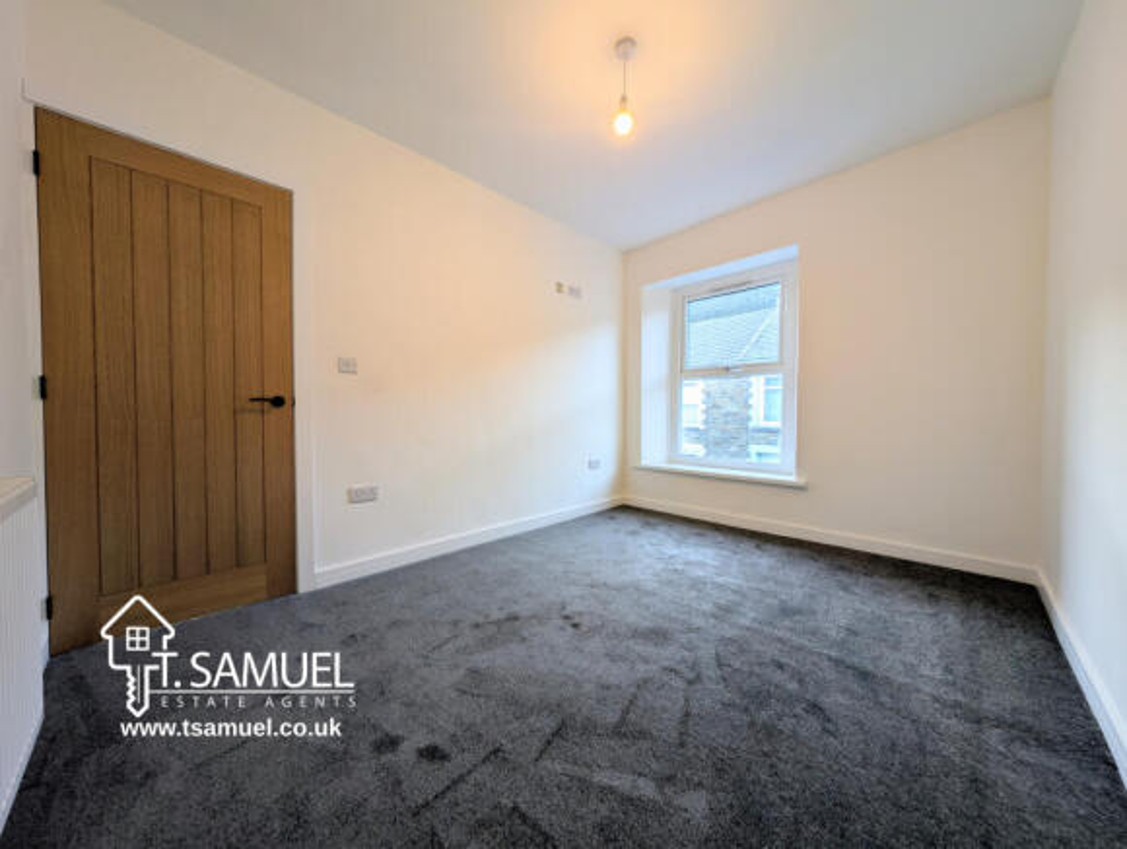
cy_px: 424
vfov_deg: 94.7
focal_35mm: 12
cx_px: 564
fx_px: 391
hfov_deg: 110.4
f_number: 1.95
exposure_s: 1/36
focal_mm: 2.23
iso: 41
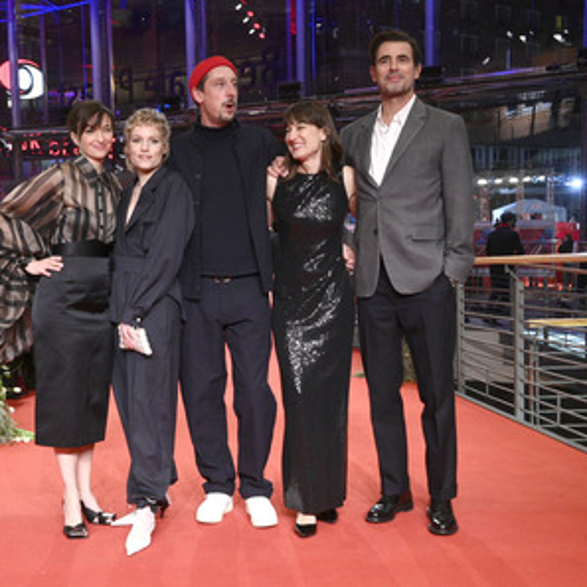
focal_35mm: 49
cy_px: 293
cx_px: 209
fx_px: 940
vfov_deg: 34.7
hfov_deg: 34.4
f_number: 5.6
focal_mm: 38
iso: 5000
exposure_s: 1/200
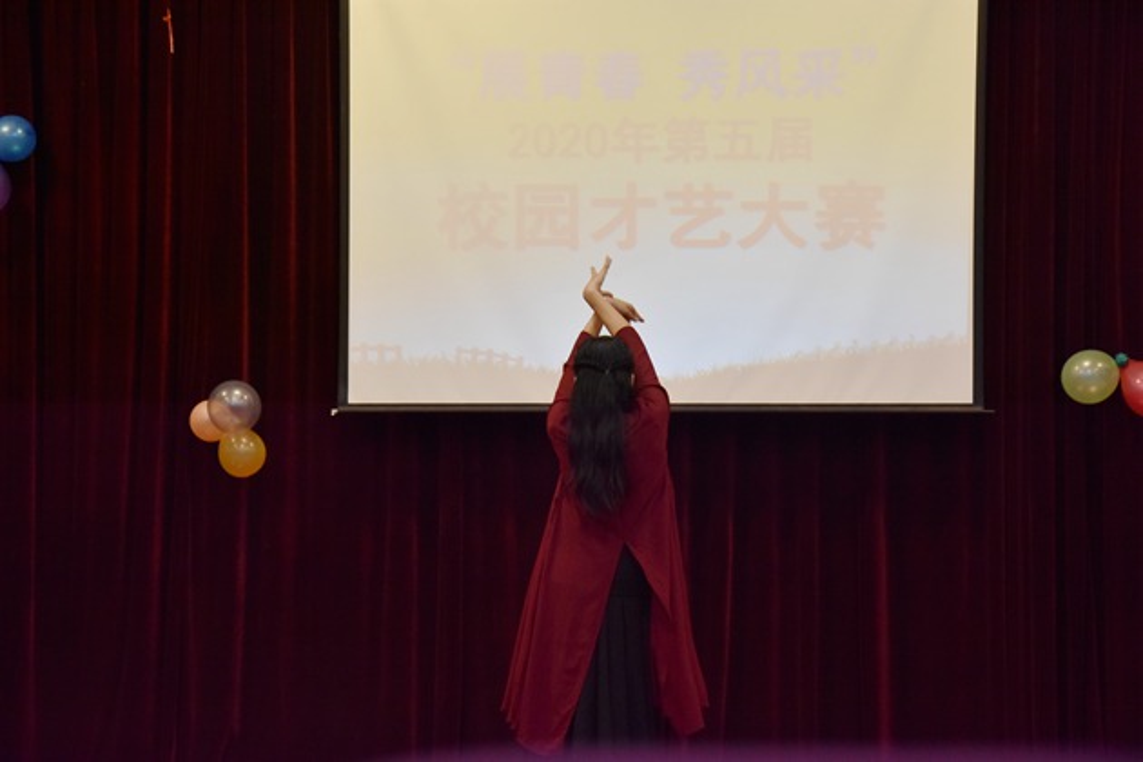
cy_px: 381
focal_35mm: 105
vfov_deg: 13.0
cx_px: 572
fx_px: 3333
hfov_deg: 19.5
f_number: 5.3
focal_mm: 70
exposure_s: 1/200
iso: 1000
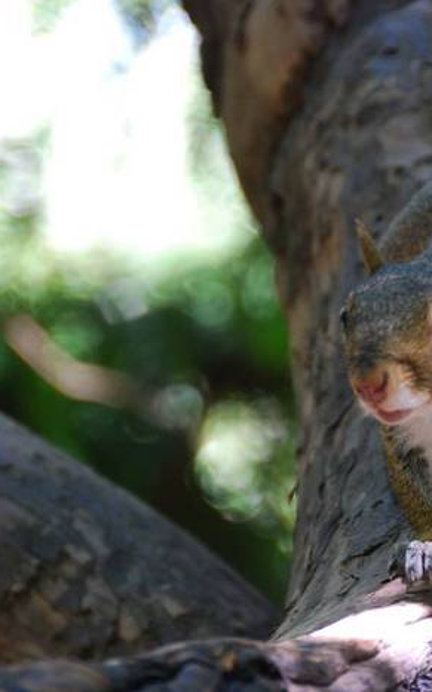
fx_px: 8671
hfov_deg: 2.9
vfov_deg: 4.6
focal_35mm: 460
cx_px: 456
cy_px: 346
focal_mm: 200
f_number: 5.6
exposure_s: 1/30
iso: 640
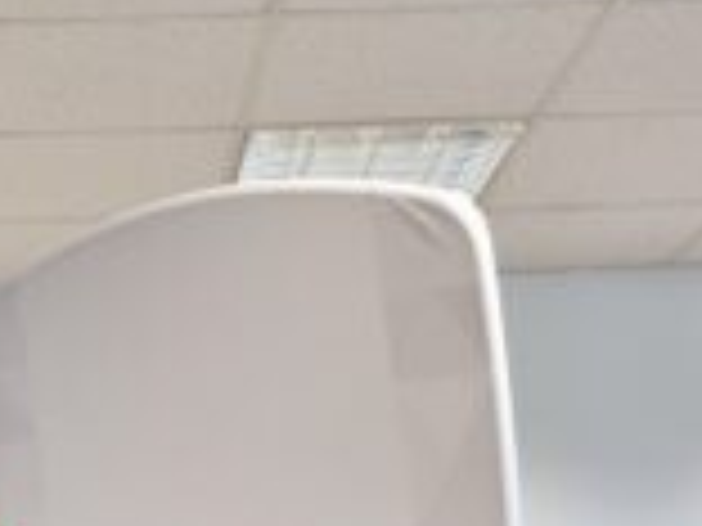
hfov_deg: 18.6
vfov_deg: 13.3
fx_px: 2028
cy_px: 953
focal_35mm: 100
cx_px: -135
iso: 250
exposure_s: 1/100
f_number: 1.8
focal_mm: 5.4
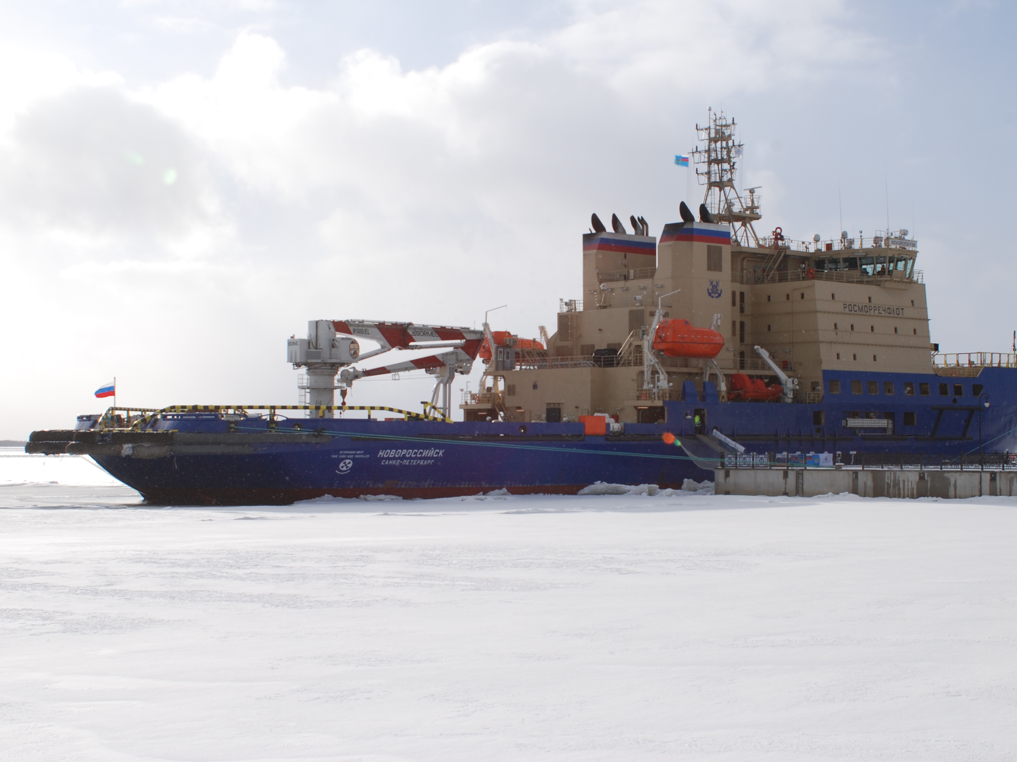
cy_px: 378
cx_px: 556
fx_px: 1691
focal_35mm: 58
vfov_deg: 25.4
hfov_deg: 33.5
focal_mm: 35
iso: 200
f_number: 11
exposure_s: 1/500
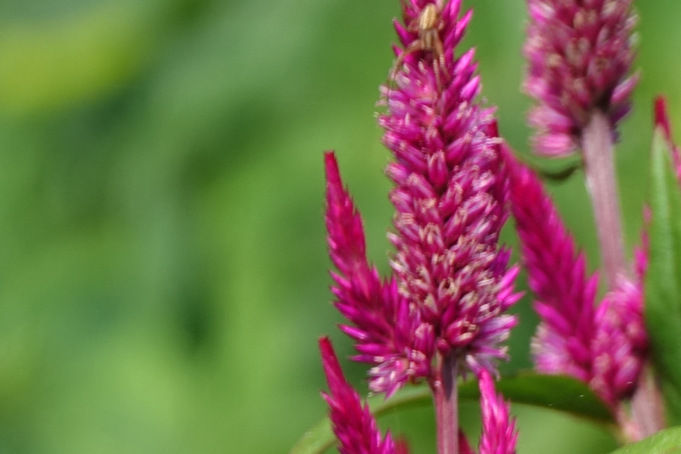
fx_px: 45070
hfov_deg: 0.9
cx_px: 1307
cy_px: 474
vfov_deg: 0.6
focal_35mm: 2383
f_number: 4
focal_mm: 214.72
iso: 100
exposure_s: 1/400
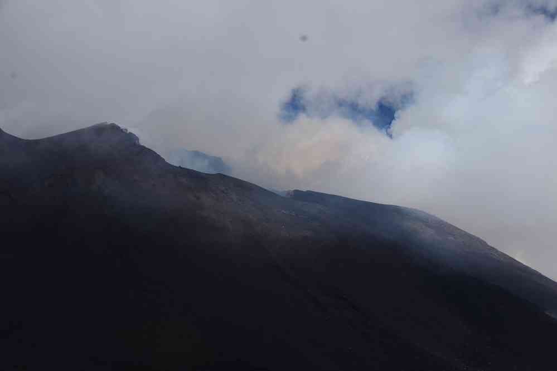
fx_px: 1276
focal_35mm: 82
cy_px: 186
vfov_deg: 16.6
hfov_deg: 24.6
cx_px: 278
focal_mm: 55
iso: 200
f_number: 11
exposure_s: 1/200
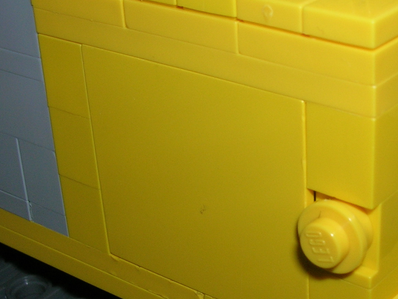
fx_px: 874
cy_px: 210
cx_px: 334
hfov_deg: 25.1
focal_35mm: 76
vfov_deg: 19.3
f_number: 4.9
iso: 50
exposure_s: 1/60.1
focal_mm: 5.7
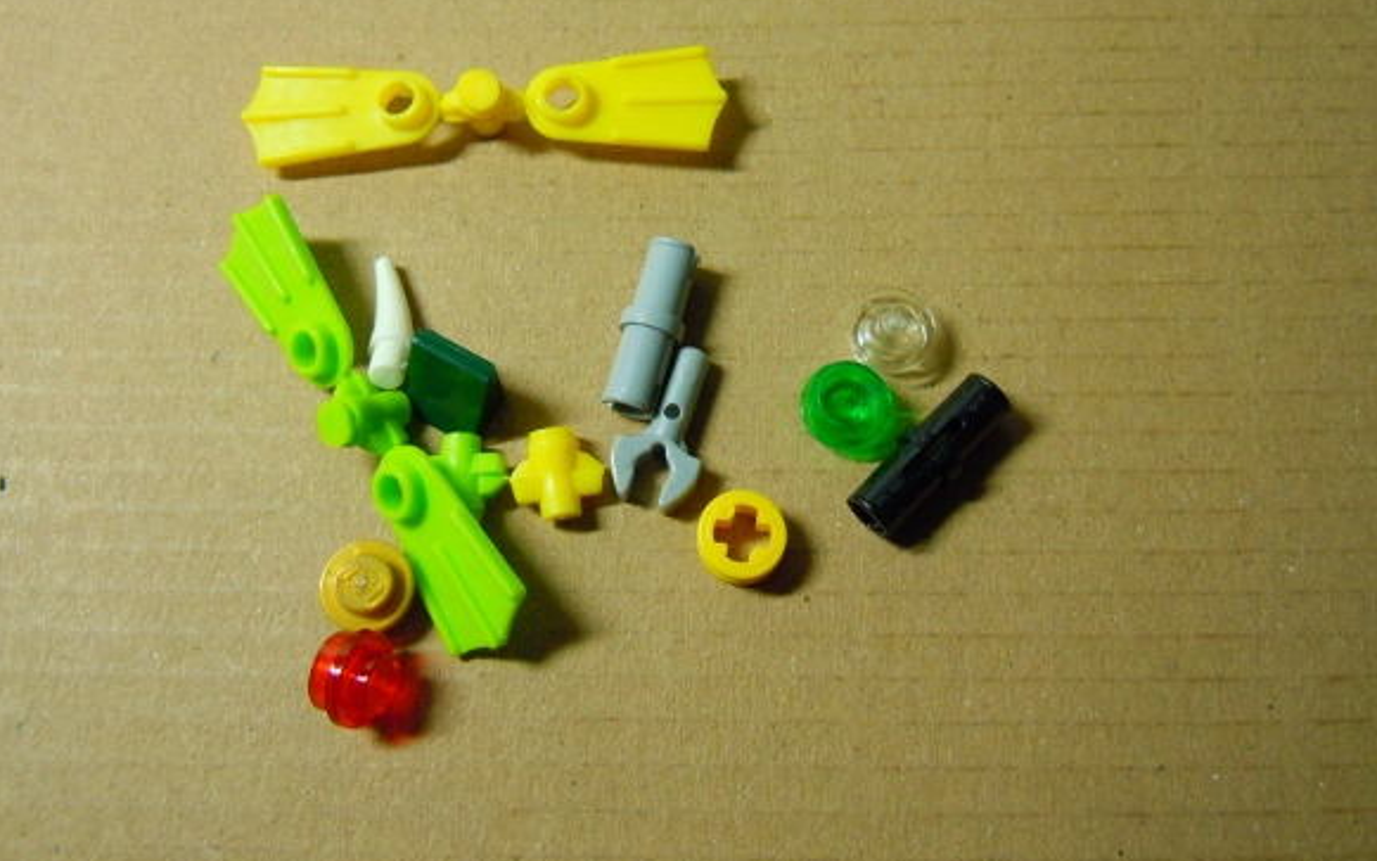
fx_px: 1313
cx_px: 621
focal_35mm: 35
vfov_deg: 36.0
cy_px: 308
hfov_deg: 55.2
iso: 400
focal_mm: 5.4
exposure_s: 1/60
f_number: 3.5
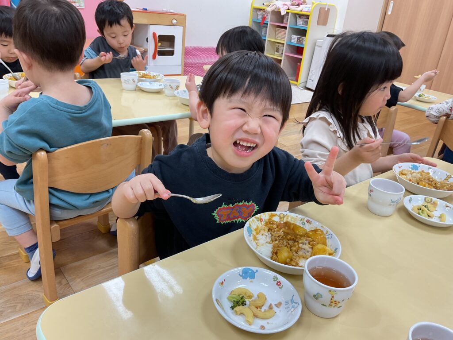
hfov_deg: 61.7
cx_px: 226
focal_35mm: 29
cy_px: 170
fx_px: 380
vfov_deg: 48.2
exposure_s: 1/120
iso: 64
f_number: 1.8
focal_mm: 3
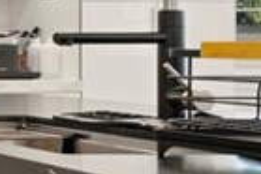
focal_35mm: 103
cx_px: -473
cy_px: 51
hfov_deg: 12.2
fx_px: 748
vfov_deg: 13.3
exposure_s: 1/640
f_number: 6.3
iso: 320
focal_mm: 14
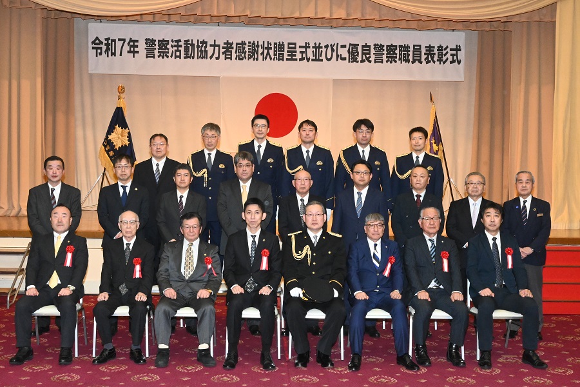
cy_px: 194
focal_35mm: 42
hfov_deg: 46.4
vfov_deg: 31.9
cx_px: 290
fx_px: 677
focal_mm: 28
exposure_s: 1/60
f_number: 14
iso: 6400
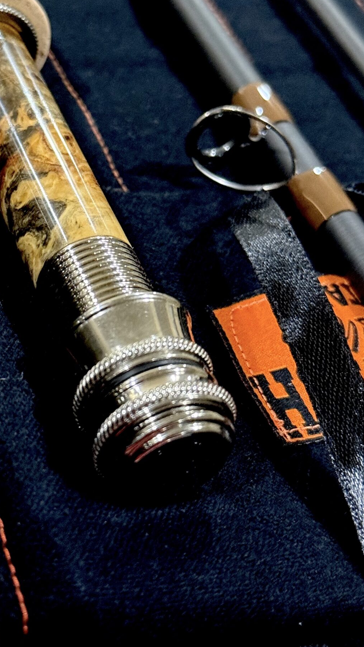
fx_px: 1269
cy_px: 267
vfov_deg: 28.5
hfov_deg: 16.2
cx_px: 69
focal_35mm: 74
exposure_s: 1/40
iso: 400
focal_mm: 6.76
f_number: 1.78
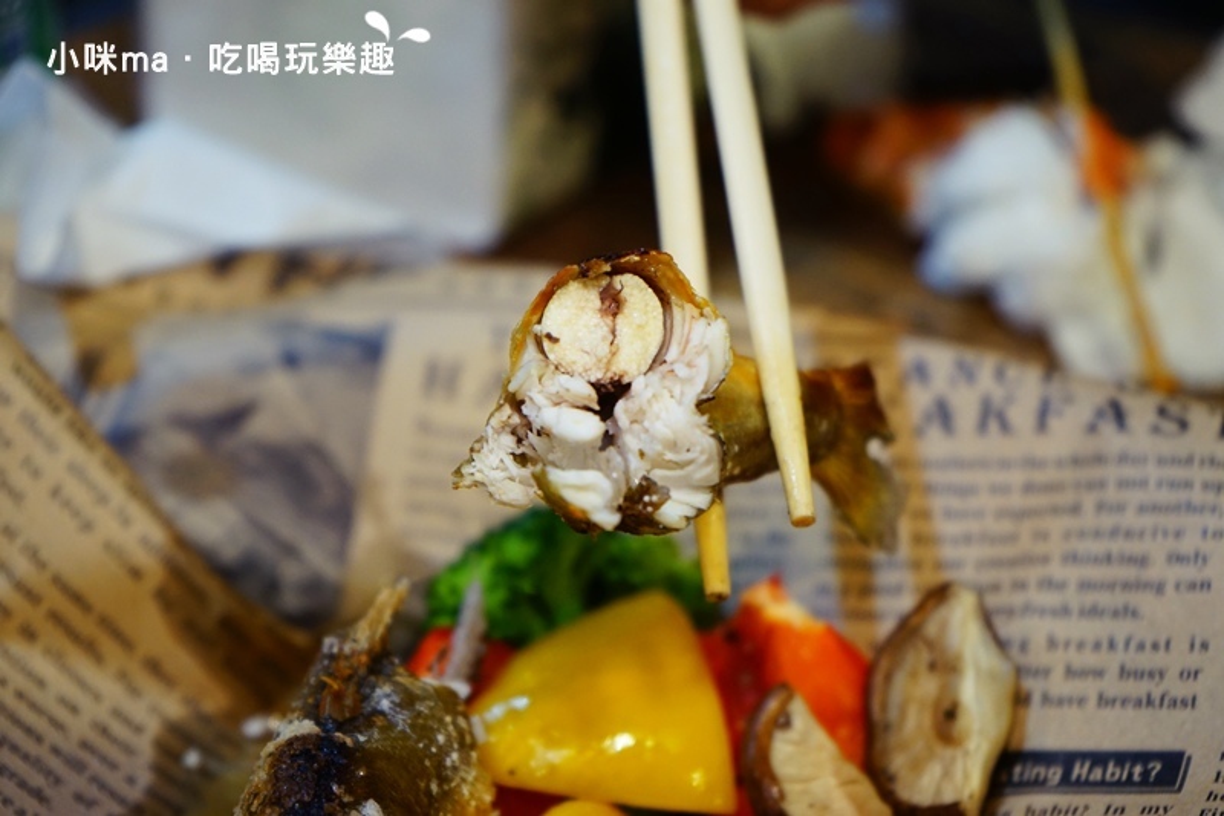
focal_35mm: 70
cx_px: 612
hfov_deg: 28.8
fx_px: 2379
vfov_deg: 19.4
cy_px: 408
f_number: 5.6
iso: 1250
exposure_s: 1/80
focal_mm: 70
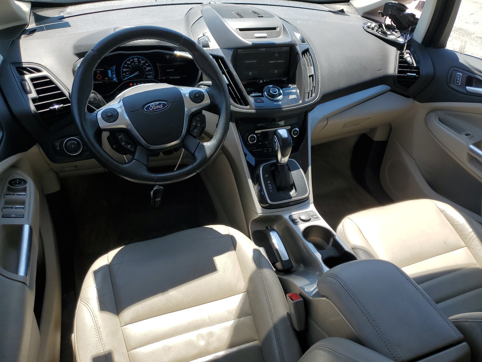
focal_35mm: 26
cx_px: 241
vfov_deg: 53.1
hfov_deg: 67.3
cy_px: 181
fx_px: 362
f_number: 1.5
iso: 50
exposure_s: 1/1000
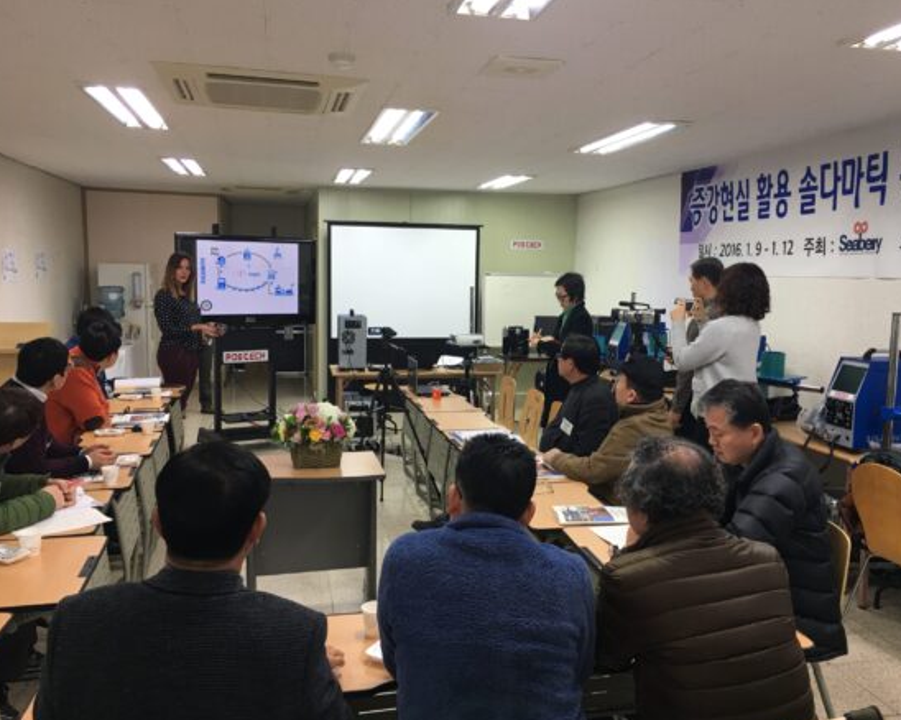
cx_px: 482
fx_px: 826
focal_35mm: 31
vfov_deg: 47.1
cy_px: 365
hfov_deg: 57.1
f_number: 2.2
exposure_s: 1/15
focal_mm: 4.15
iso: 25
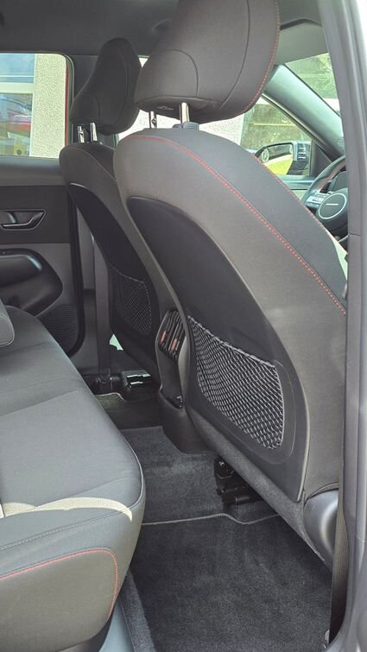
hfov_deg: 33.0
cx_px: 41
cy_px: 325
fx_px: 588
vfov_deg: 58.0
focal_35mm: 34
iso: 125
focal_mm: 6.3
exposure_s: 1/180
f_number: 1.7
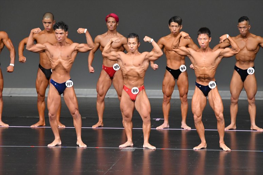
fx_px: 2191
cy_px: 88
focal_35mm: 300
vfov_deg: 4.6
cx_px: 132
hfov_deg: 6.9
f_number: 5.6
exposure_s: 1/400
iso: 5000
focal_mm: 200
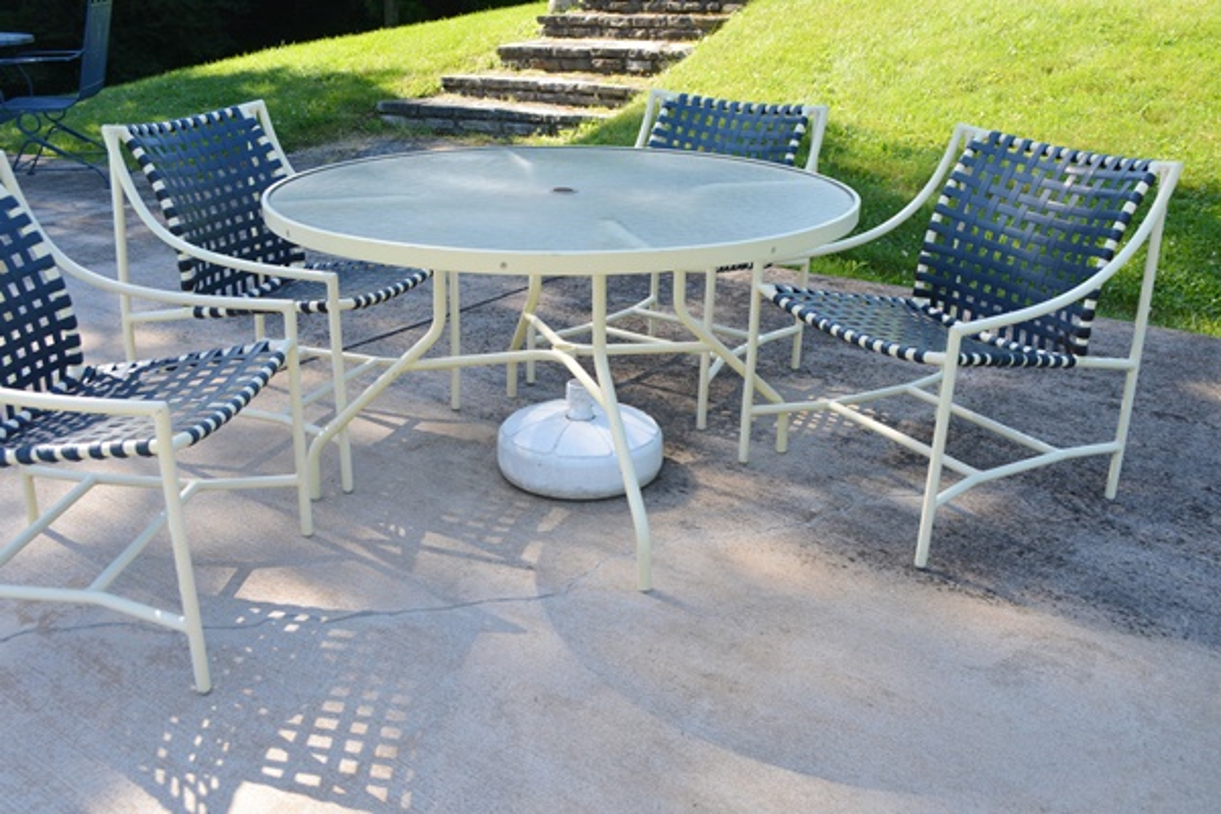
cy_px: 407
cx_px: 610
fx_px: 1119
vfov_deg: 40.0
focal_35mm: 33
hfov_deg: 57.2
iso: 200
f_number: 7.1
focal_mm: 22
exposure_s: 1/200
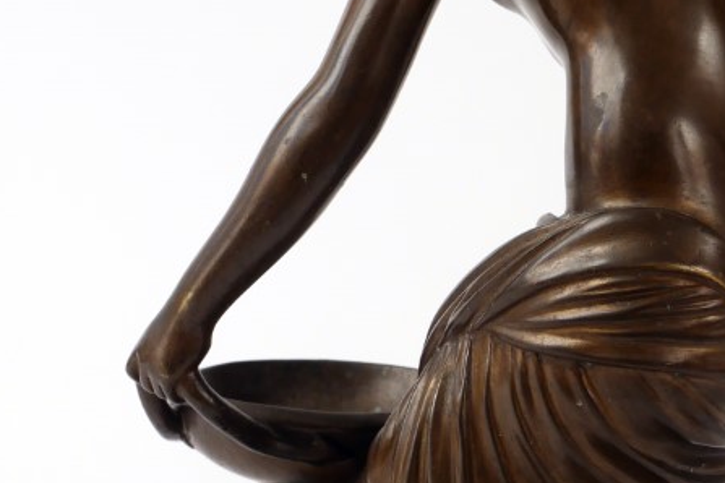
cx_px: 474
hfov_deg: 9.3
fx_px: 4470
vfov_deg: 6.2
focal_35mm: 222
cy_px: 383
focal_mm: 44
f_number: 8
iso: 200
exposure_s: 1/100
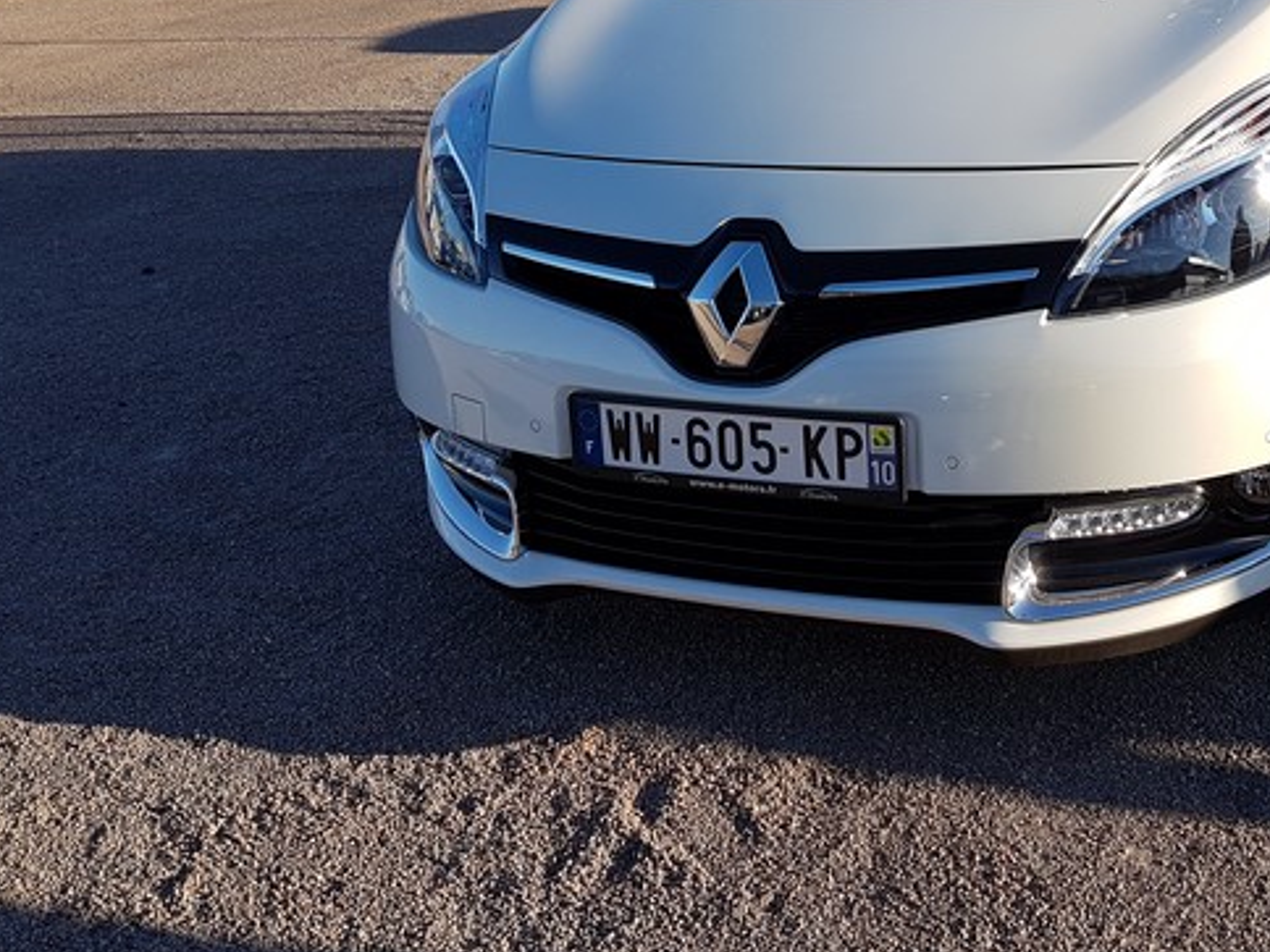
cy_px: 212
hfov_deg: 43.3
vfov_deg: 32.8
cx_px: 845
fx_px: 1578
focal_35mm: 43
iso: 40
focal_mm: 4.2
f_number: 1.7
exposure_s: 1/1140
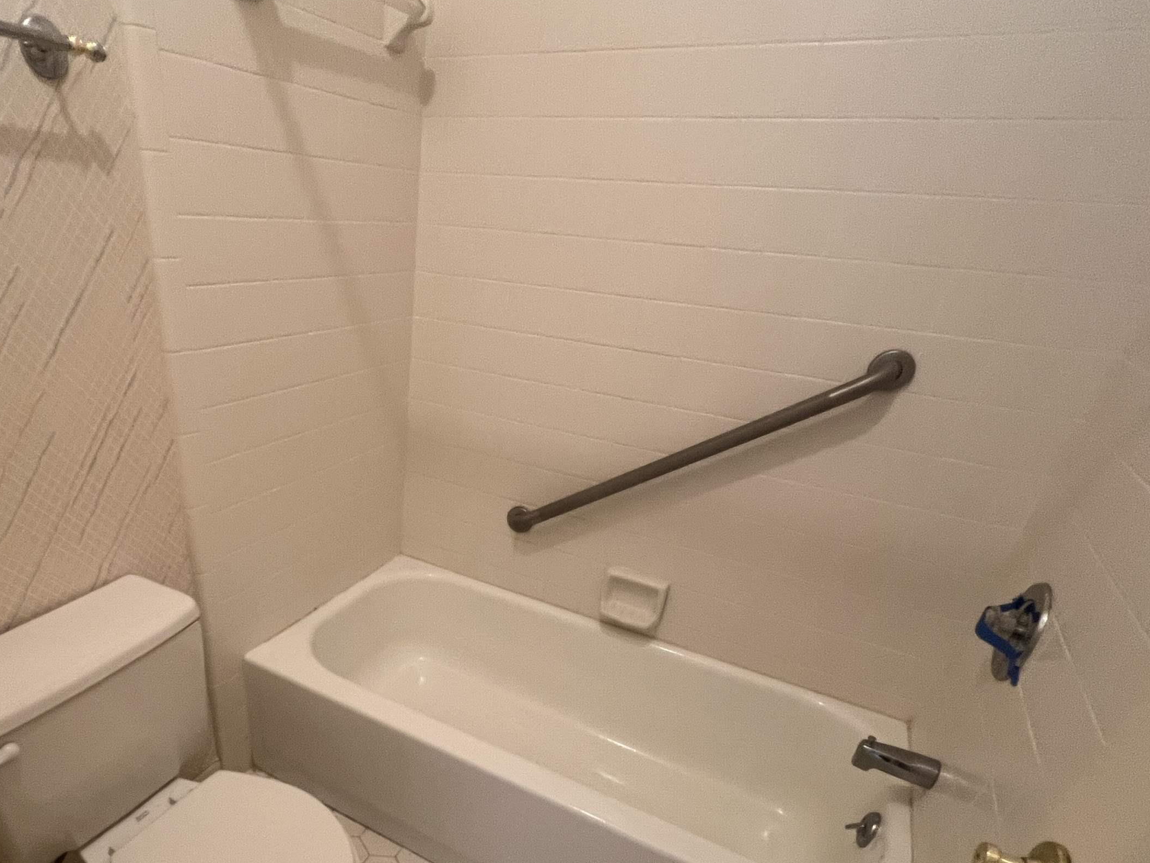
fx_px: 631
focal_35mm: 19
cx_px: 423
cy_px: 614
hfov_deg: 82.9
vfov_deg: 65.7
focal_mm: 1.57
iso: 200
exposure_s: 1/60
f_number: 1.8
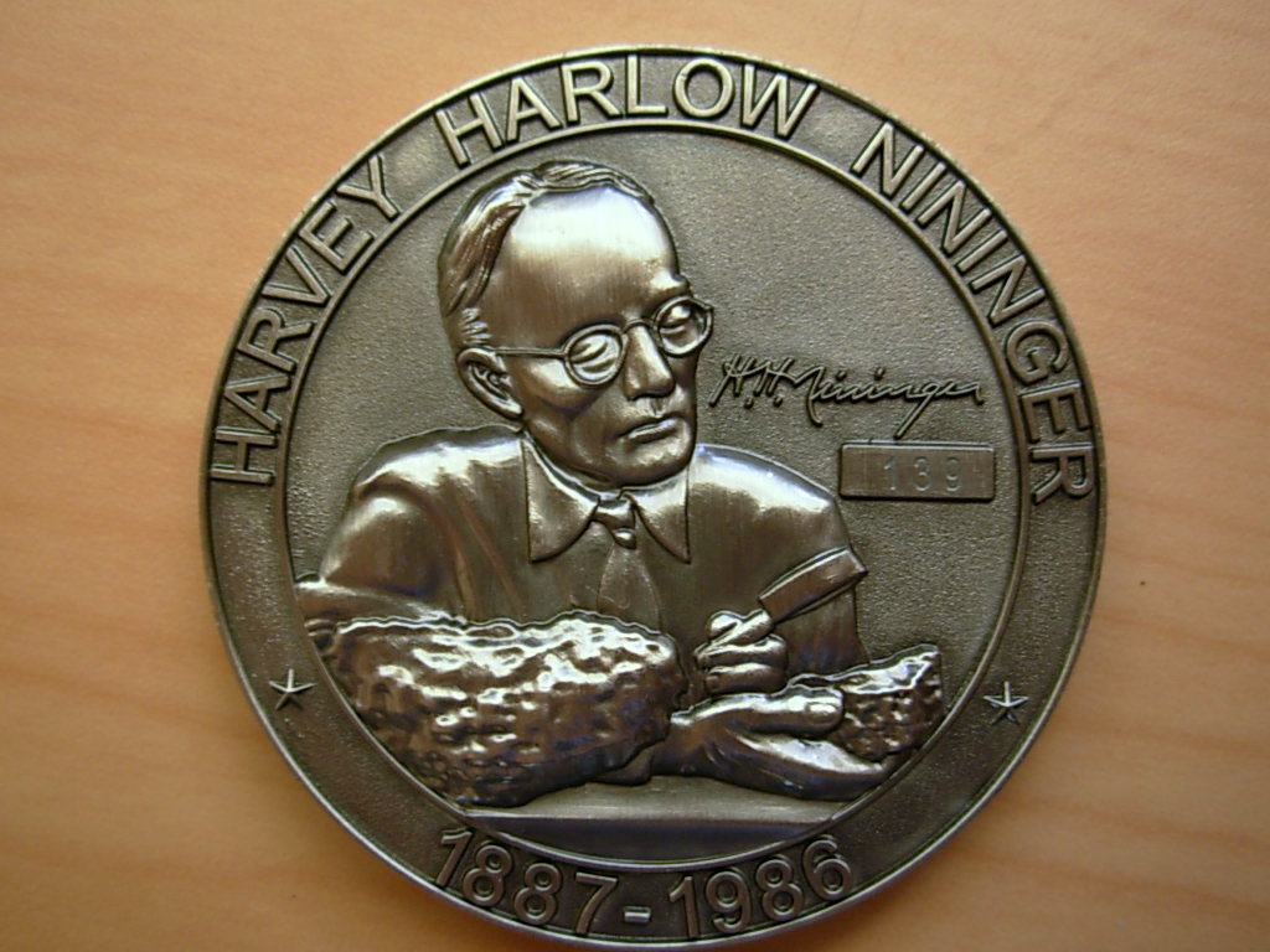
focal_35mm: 38
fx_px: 1394
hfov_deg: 49.0
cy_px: 476
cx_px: 635
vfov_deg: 37.7
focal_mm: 6.3
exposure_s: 1/4
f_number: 2.9
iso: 67
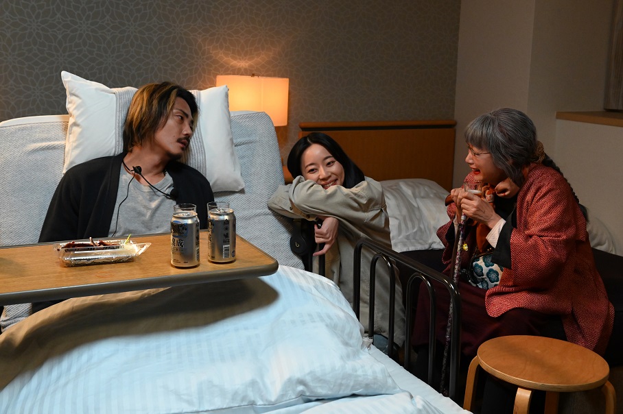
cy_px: 207
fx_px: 726
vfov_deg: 31.8
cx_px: 312
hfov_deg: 46.4
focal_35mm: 42
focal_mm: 42
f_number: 5.6
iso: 8000
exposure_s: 1/100
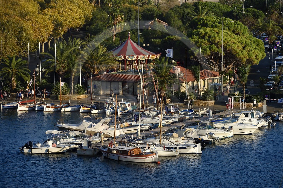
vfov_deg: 6.9
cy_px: 94
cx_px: 142
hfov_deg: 10.3
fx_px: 1571
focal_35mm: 200
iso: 200
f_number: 9
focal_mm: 200
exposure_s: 1/320
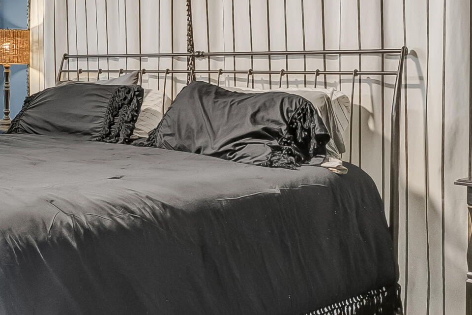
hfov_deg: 33.4
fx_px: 656
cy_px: 69
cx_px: -72
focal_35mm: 50
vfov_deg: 26.6
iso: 1600
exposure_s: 1/25
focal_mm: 16
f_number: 10
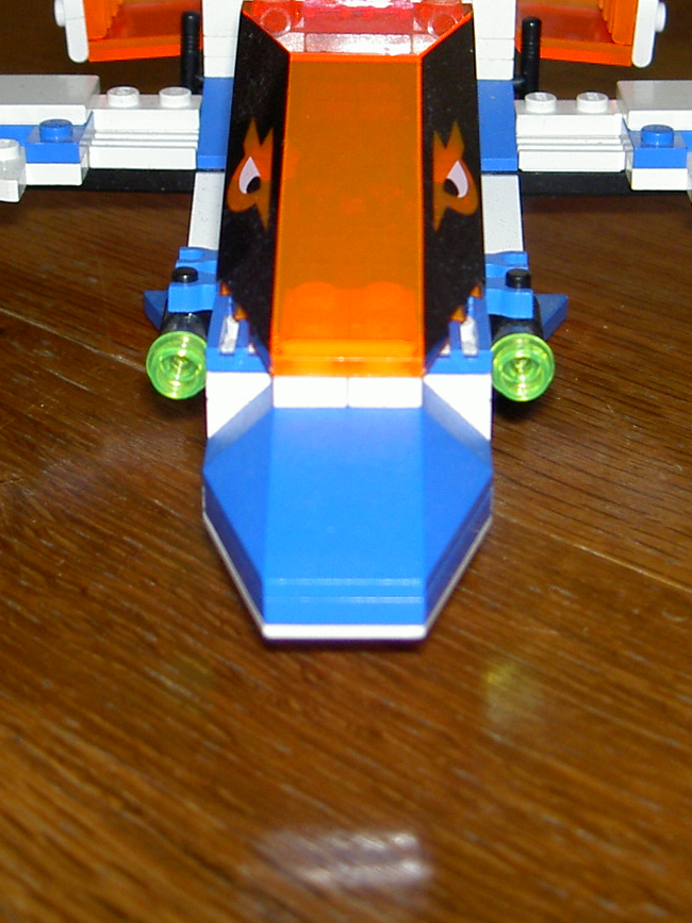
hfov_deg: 20.4
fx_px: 1920
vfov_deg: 26.9
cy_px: 302
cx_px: 351
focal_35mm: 72
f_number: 2.8
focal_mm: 8
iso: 100
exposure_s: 1/59.5
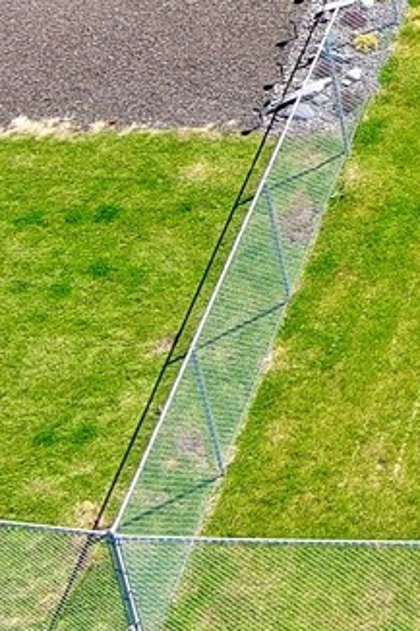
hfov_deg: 8.1
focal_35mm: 151
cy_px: -409
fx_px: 2645
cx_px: 1118
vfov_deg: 12.7
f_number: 2.8
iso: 100
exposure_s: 1/628
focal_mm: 10.57
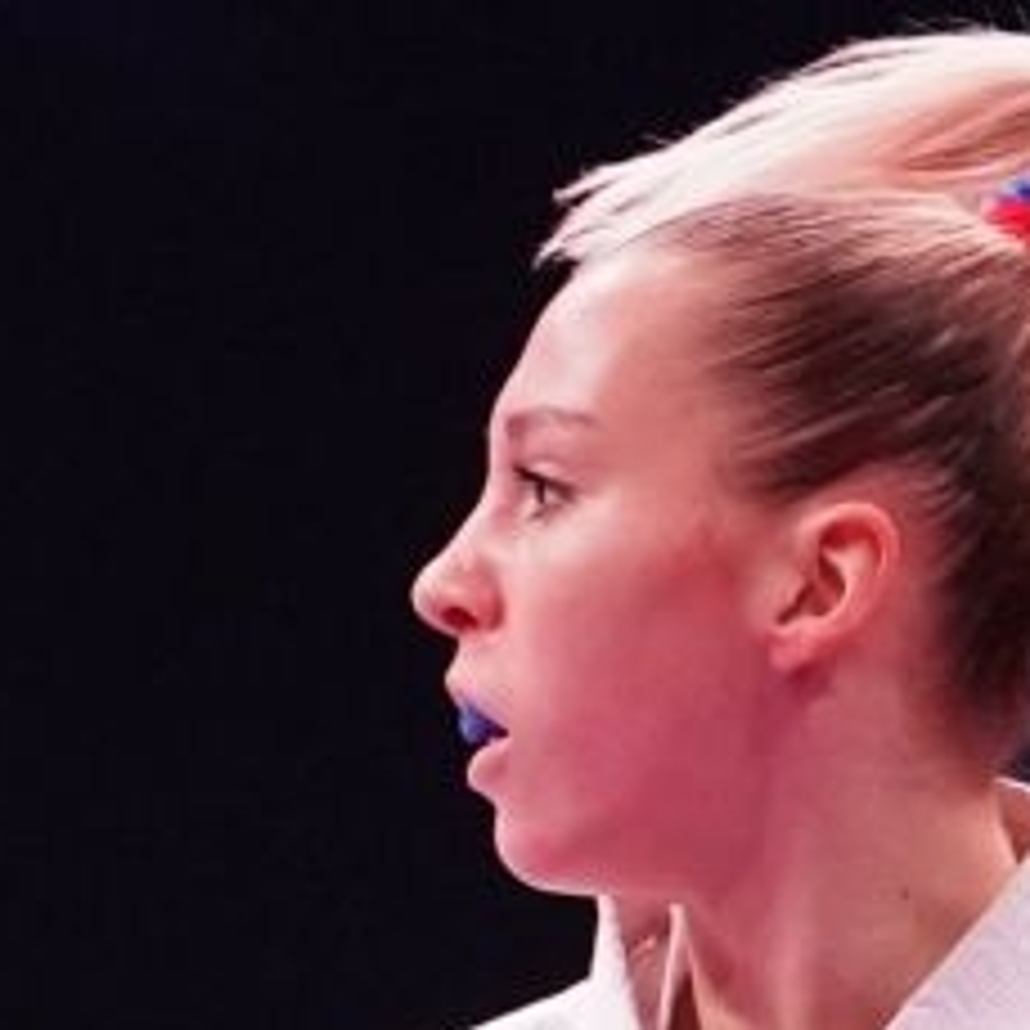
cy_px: 2051
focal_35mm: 910
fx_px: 30634
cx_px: -1304
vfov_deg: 1.9
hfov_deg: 1.9
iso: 6400
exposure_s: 1/1000
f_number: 2.8
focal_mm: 136
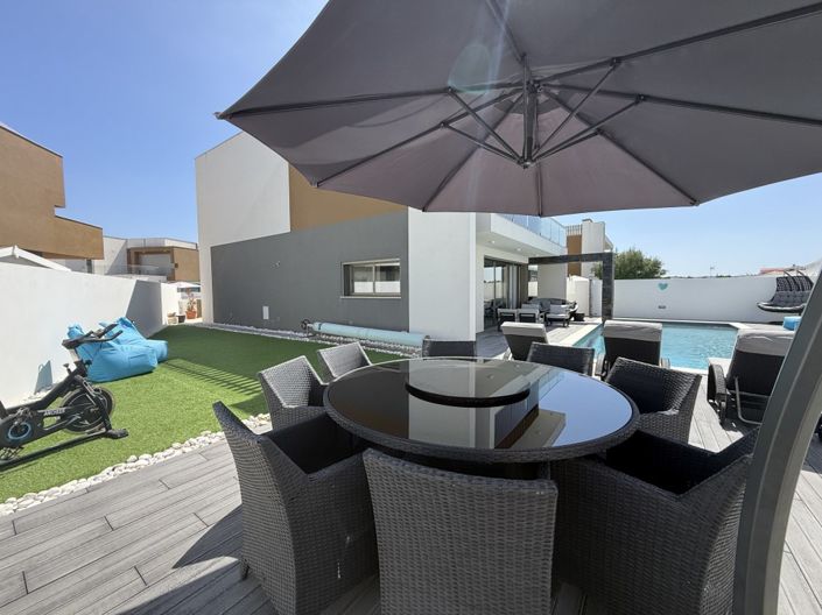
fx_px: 332
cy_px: 308
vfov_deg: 85.6
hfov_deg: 102.1
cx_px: 411
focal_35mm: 14
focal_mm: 2.22
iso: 50
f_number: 2.2
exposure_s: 1/1145
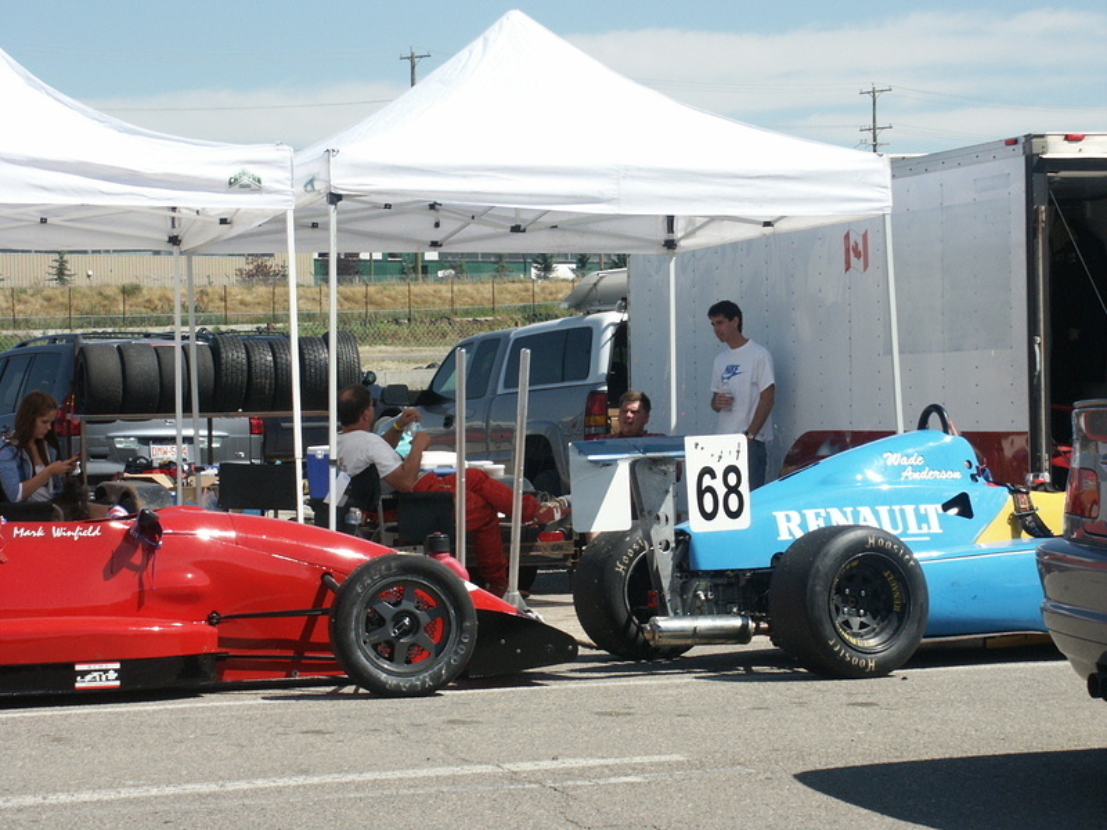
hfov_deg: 17.3
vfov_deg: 13.0
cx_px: 554
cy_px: 415
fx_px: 3646
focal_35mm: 114
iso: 100
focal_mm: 28.17
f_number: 6.7
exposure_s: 1/500
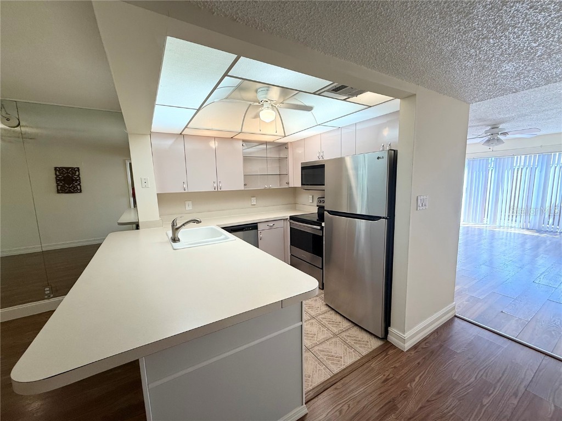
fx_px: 227
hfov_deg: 102.1
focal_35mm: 14
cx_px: 281
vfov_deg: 85.7
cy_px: 210
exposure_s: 1/120
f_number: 2.2
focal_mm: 2.22
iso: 160
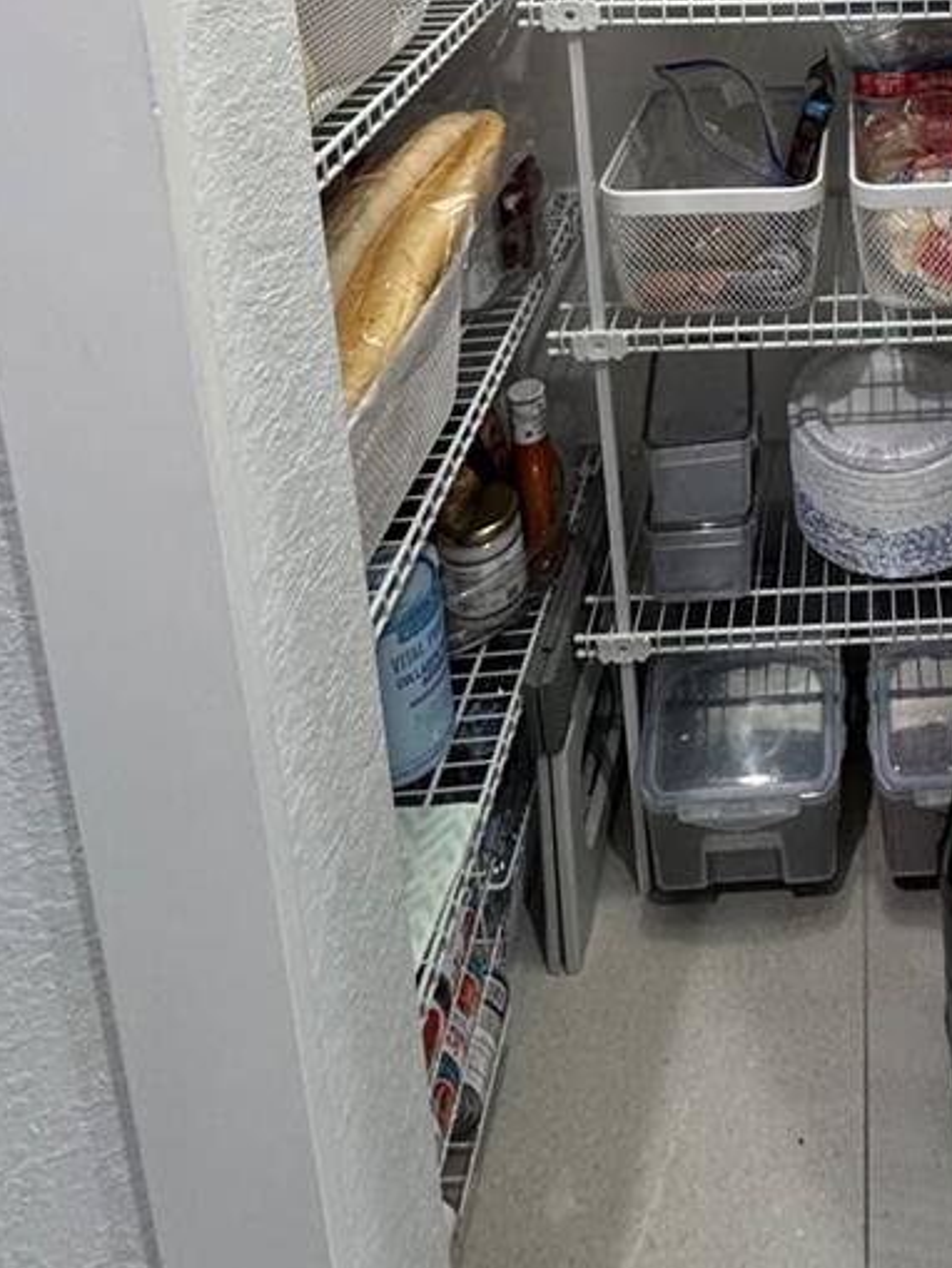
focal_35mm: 33
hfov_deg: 39.0
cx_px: 910
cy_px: -147
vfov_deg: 42.6
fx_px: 1210
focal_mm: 2.22
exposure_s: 1/60
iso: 400
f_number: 2.2
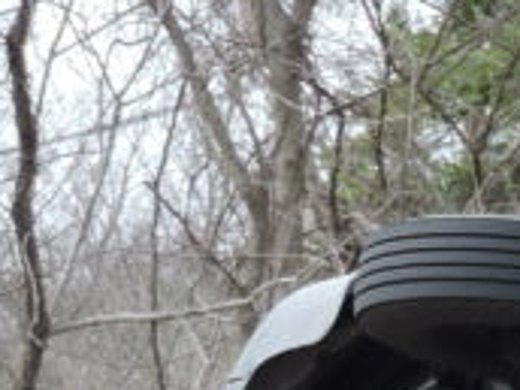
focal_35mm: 992
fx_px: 14902
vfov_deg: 1.5
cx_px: 1209
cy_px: 470
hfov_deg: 2.0
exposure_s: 1/200
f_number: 4.4
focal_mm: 27.6
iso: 100
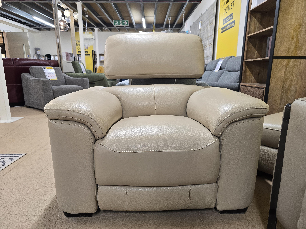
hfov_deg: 73.9
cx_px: 153
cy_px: 114
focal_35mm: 23
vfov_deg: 58.9
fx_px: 203
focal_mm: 6.3
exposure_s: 1/100
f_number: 1.7
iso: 200
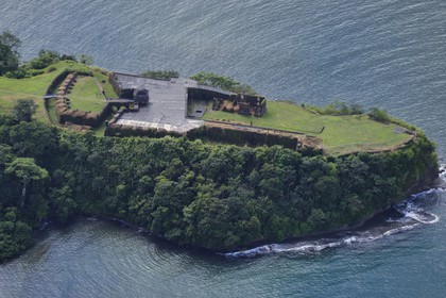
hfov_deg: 12.5
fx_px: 2044
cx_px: 223
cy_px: 149
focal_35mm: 165
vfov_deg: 8.3
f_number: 2.8
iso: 200
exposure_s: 1/1250
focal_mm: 165
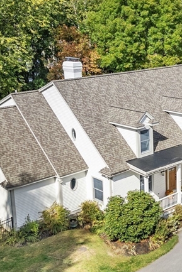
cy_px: 116
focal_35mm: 59
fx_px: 447
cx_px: 161
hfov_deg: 22.5
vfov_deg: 33.9
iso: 100
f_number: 1.7
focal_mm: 6.72
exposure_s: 1/4000
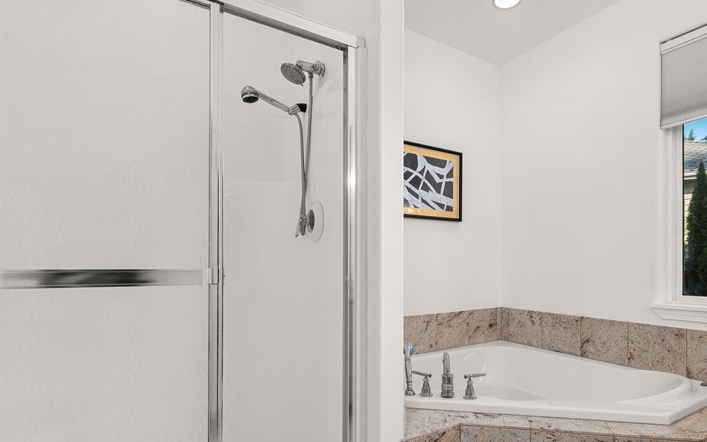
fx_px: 385
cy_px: 265
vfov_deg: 59.2
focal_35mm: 20
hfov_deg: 84.5
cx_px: 406
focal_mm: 12
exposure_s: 1/30
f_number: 7.1
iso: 500
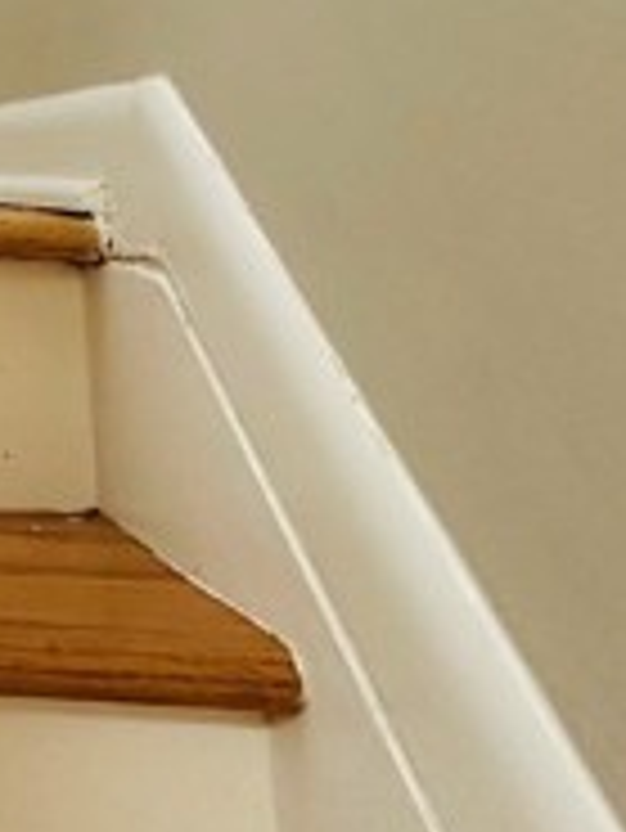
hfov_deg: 17.8
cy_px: -54
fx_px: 1397
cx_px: -621
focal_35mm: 58
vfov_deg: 30.2
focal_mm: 2.22
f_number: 2.2
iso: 640
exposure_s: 1/60
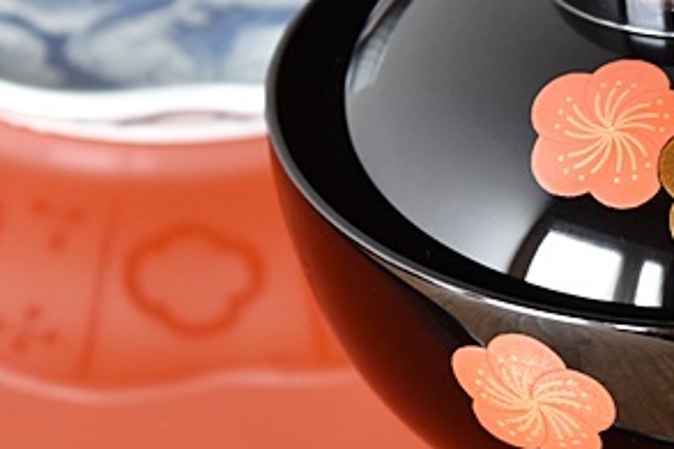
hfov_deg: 9.1
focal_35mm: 225
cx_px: 683
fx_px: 4217
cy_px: 229
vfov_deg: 6.1
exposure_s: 1/2.5
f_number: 5.6
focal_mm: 55
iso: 800
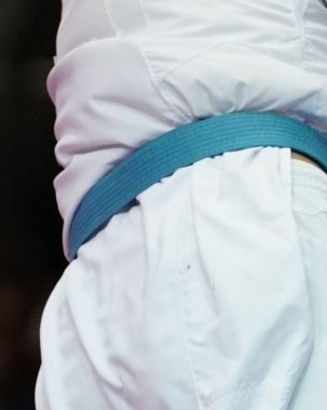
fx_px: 12611
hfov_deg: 1.5
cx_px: 504
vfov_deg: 1.9
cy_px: -157
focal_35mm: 1042
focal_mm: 156
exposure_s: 1/1000
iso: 3200
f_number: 2.8
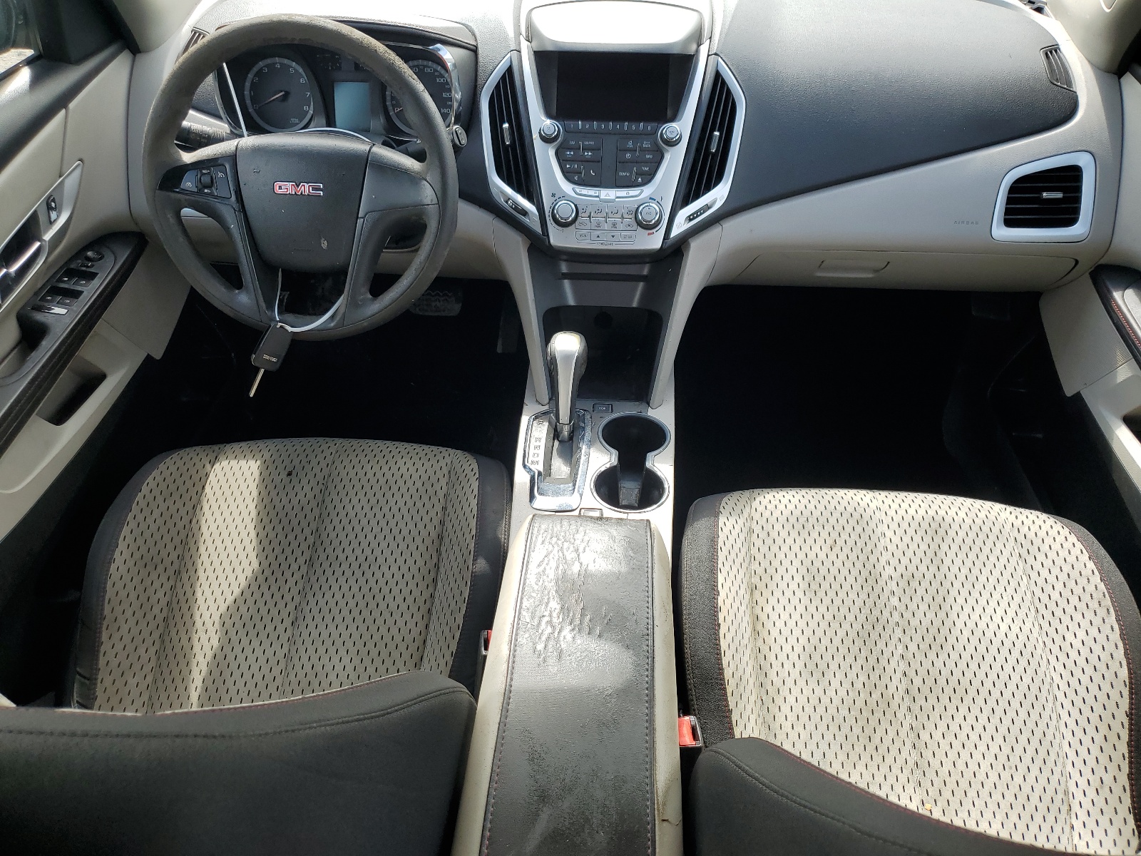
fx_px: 857
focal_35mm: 26
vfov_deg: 53.1
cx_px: 570
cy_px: 428
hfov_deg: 67.3
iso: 50
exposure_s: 1/500
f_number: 1.5
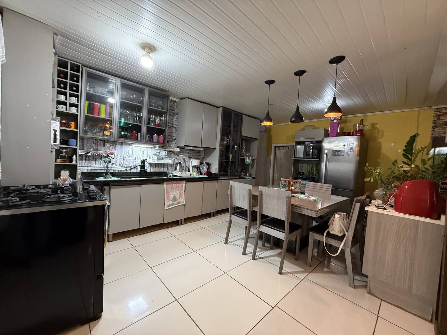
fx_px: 181
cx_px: 224
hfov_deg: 102.1
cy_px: 168
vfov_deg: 85.7
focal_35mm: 14
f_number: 2.2
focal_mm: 2.22
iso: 500
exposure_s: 1/60
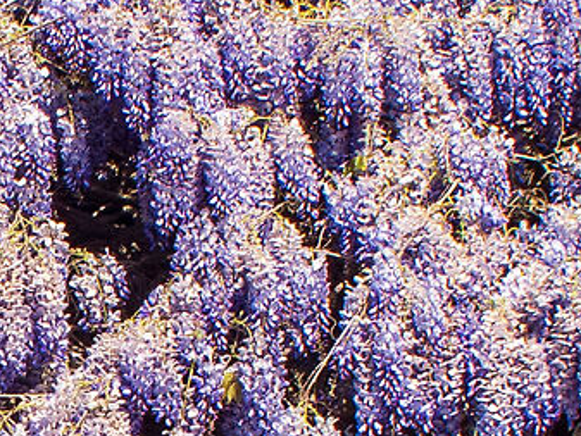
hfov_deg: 8.2
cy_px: 507
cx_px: 174
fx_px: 4063
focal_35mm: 242
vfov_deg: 6.1
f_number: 7.1
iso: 200
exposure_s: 1/500
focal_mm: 17
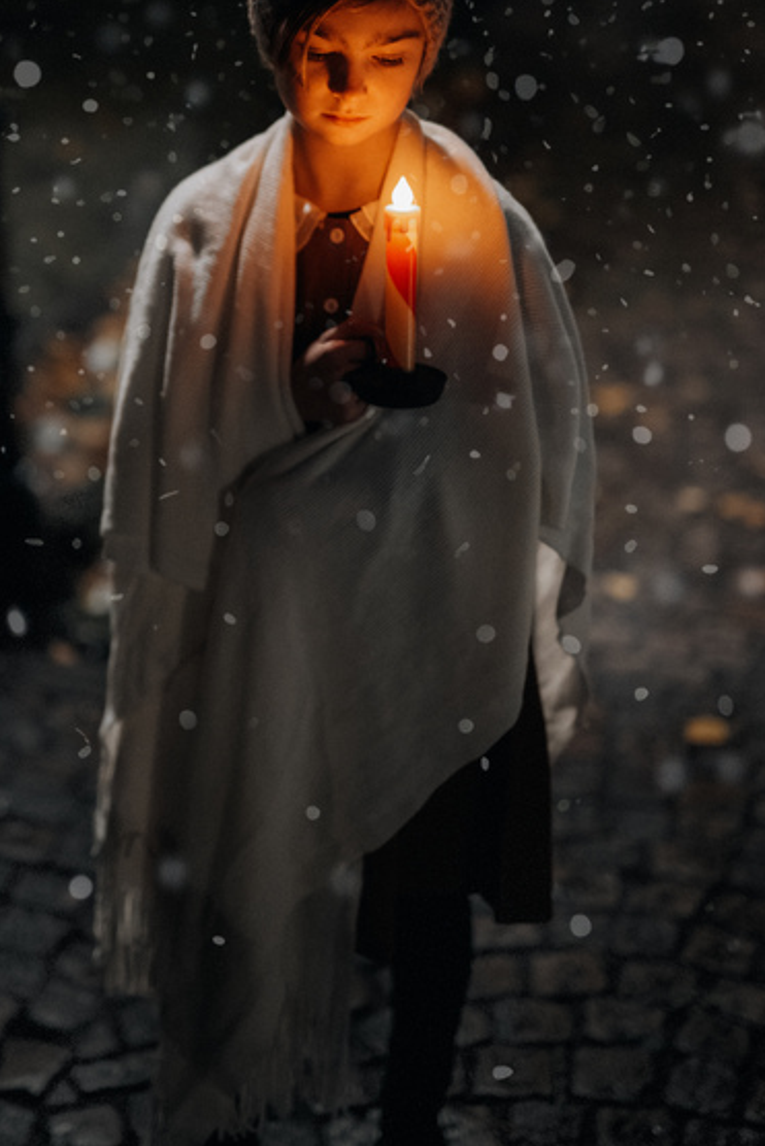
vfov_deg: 32.3
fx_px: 1975
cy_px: 505
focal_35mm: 62
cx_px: 307
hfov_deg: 21.9
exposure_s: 1/80
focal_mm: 50
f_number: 1.4
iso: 4000
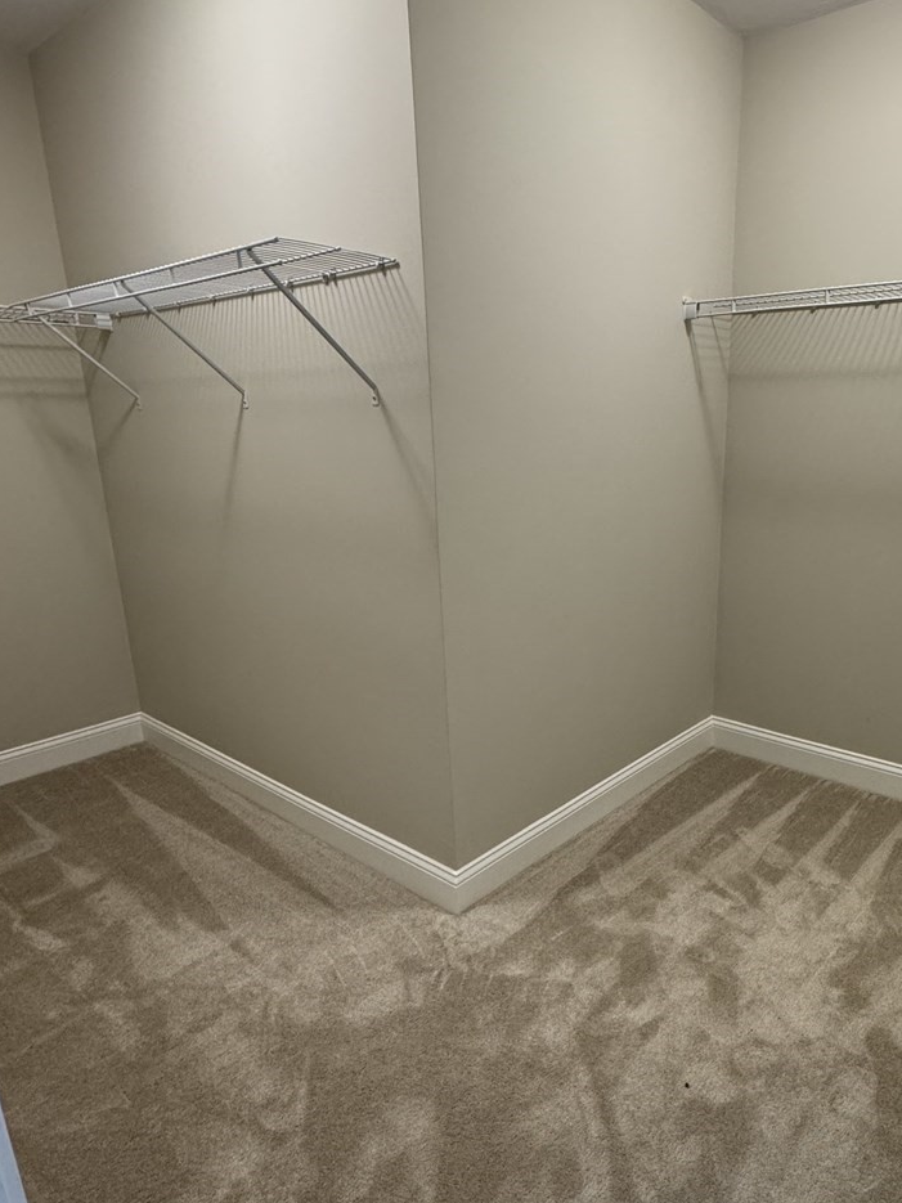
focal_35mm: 23
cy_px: 636
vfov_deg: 73.9
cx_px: 573
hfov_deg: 58.0
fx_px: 799
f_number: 2.2
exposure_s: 1/120
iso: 250
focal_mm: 2.22
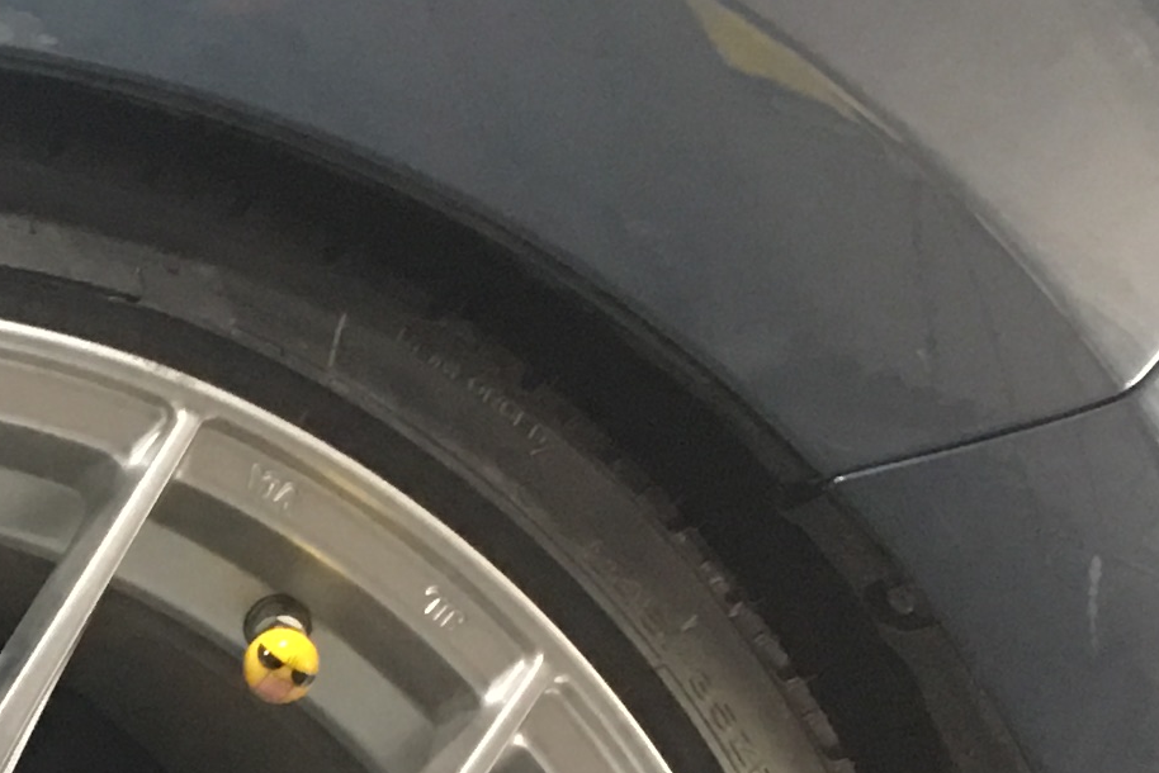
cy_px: 1509
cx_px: -643
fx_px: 4283
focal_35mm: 133
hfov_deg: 14.3
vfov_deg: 9.7
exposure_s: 1/8
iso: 100
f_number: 2.2
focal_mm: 4.15
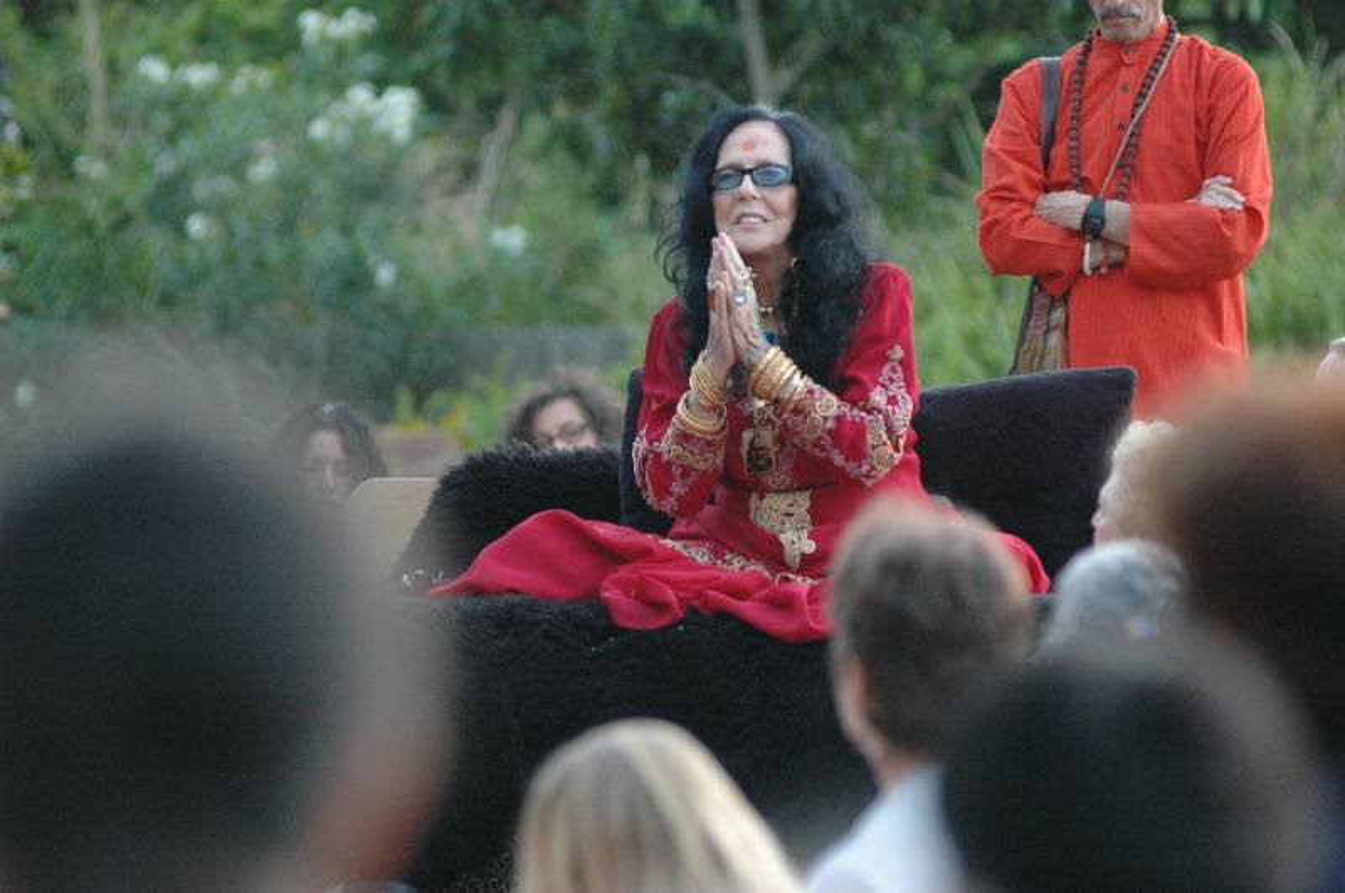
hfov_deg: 8.9
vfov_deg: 5.9
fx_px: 8674
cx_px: 672
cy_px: 446
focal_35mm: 232
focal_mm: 155
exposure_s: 1/60
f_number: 2.8
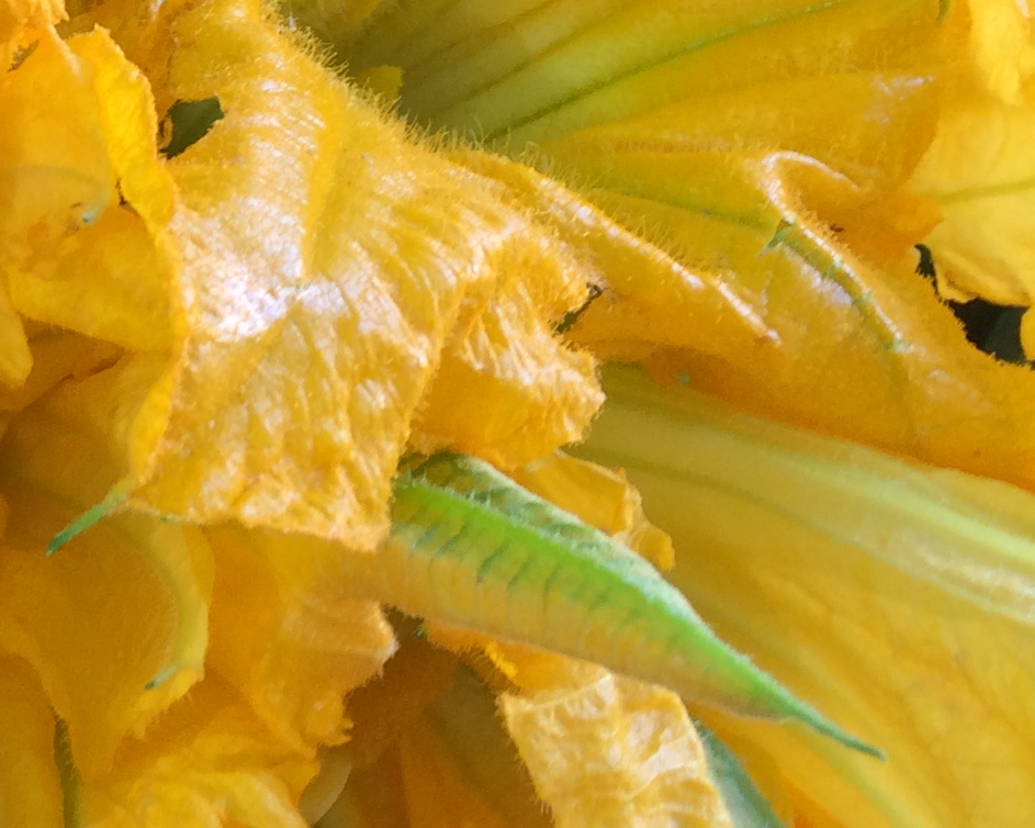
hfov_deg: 17.5
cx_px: -543
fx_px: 3001
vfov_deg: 15.6
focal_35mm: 98
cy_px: 134
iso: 40
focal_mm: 4.15
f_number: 2.2
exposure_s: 1/60
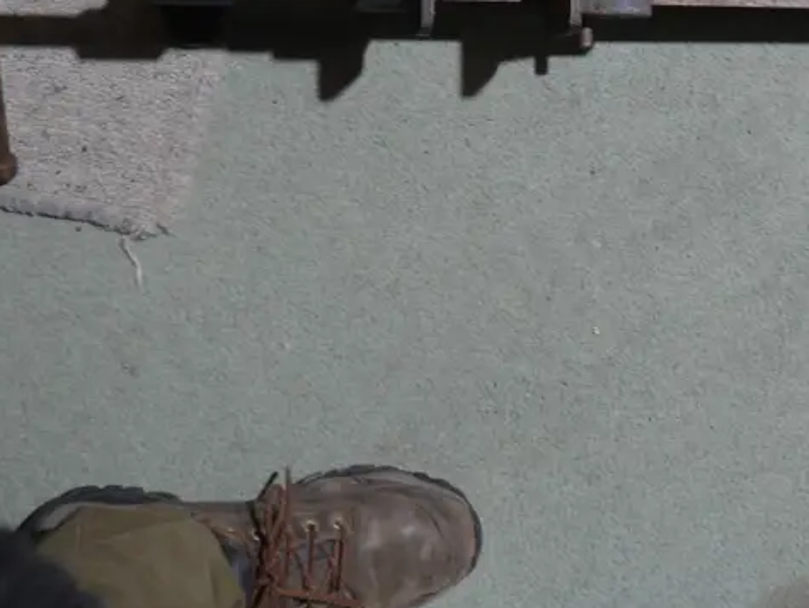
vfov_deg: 21.1
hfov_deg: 27.0
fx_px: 1614
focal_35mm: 69
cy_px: 137
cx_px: 756
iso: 500
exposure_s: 1/60
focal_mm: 16
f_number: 3.6
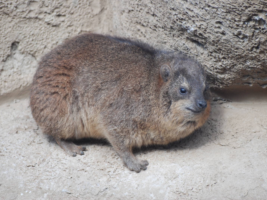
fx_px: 2754
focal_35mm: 357
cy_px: 100
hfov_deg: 5.6
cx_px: 134
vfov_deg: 4.2
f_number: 5.3
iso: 400
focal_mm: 220
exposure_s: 1/200
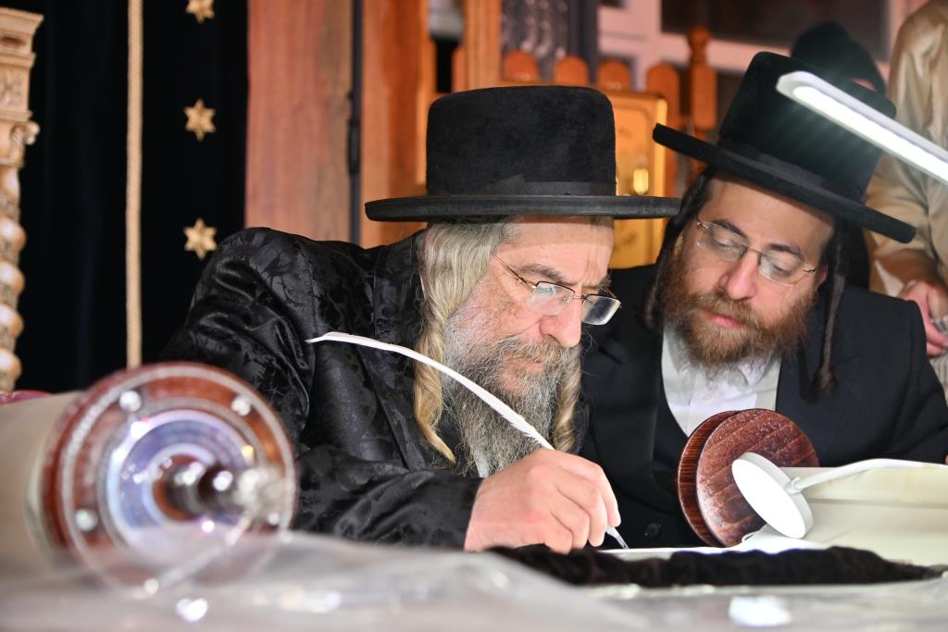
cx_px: 474
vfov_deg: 21.9
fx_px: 1633
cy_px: 316
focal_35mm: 62
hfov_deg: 32.4
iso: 500
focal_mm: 62
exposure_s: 1/160
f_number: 4
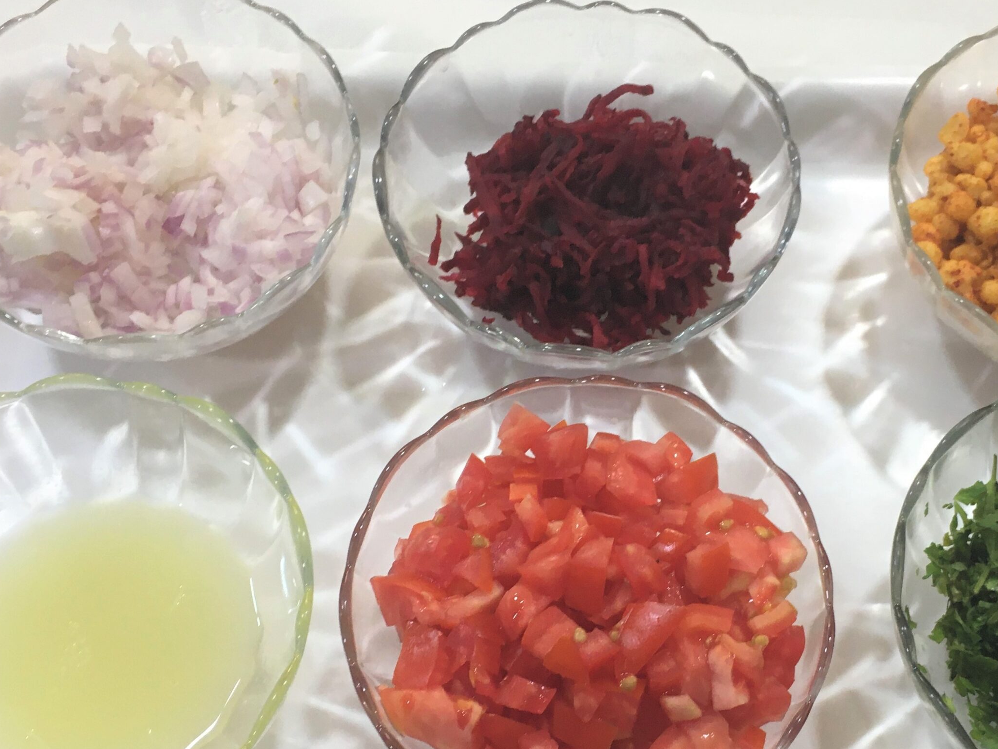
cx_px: 590
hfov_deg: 51.1
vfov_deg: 39.6
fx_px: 1038
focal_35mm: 36
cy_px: 409
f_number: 2.2
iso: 80
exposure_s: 1/33
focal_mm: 4.15
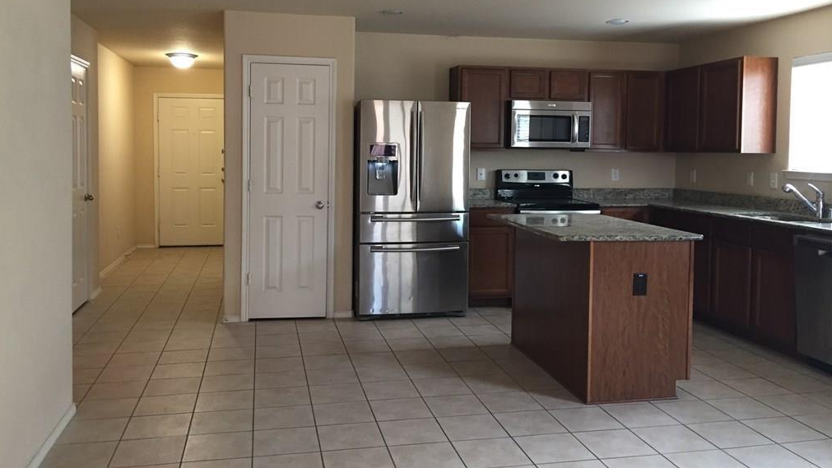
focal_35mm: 32
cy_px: 179
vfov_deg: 36.5
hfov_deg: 61.0
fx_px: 706
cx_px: 413
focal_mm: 4.15
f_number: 2.2
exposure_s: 1/30
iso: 160
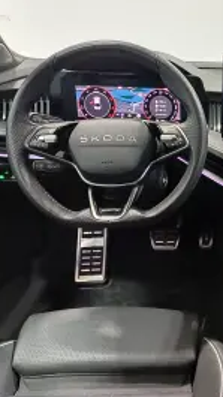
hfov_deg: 29.7
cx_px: 227
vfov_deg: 54.0
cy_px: 199
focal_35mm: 37
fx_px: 389
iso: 320
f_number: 1.8
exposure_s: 1/30
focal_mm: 4.65
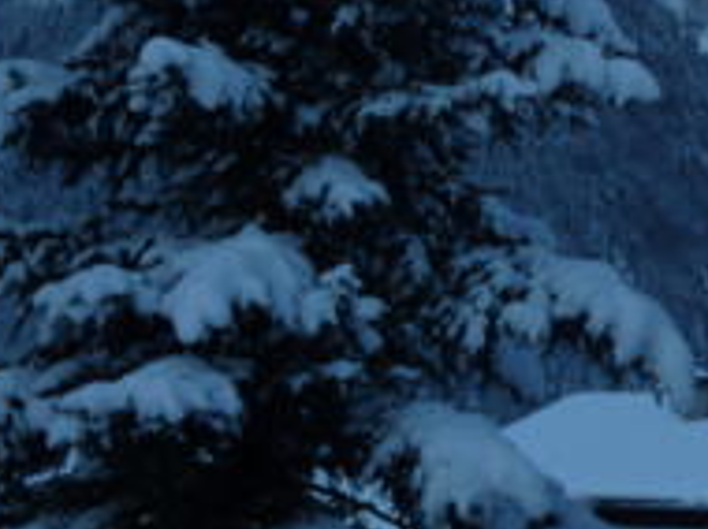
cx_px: 630
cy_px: -205
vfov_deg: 7.5
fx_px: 3983
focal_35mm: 195
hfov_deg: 10.1
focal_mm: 11.8
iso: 80
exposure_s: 1/160
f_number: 4.8
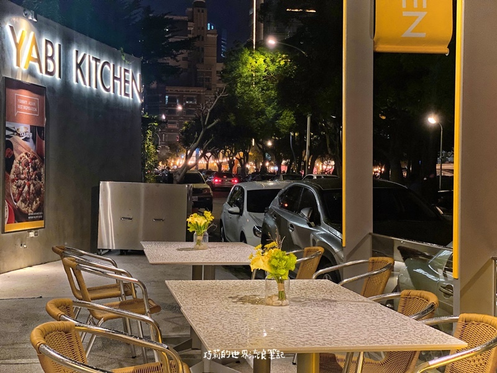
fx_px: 747
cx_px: 248
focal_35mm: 52
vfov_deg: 28.0
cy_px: 186
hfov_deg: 36.8
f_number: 2
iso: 200
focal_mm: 6
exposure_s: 1/40
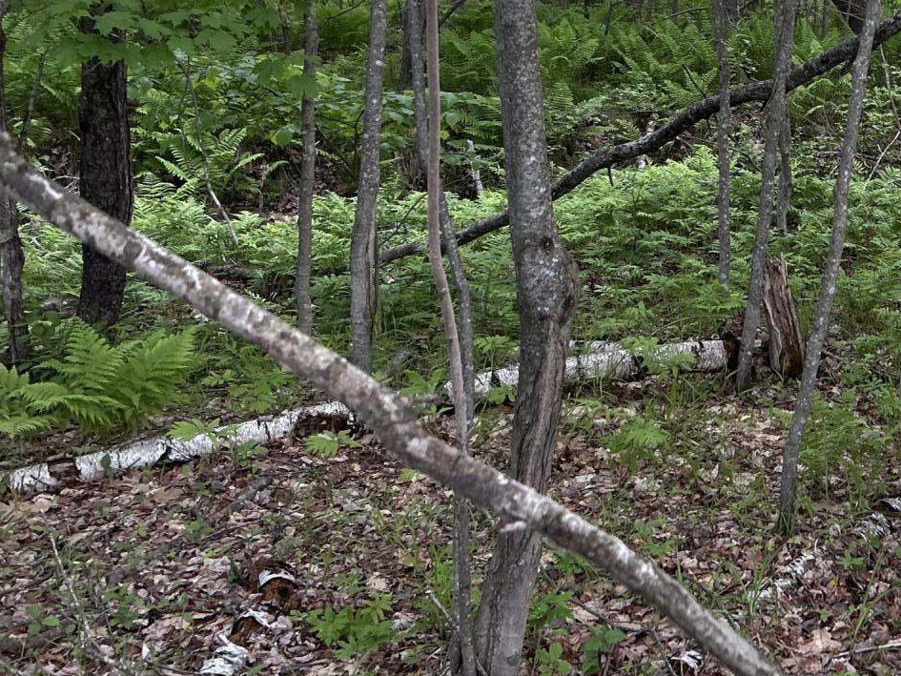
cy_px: 133
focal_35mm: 55
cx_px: 902
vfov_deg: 26.1
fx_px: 1432
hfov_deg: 32.2
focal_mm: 5.7
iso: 125
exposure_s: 1/108
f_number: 1.5
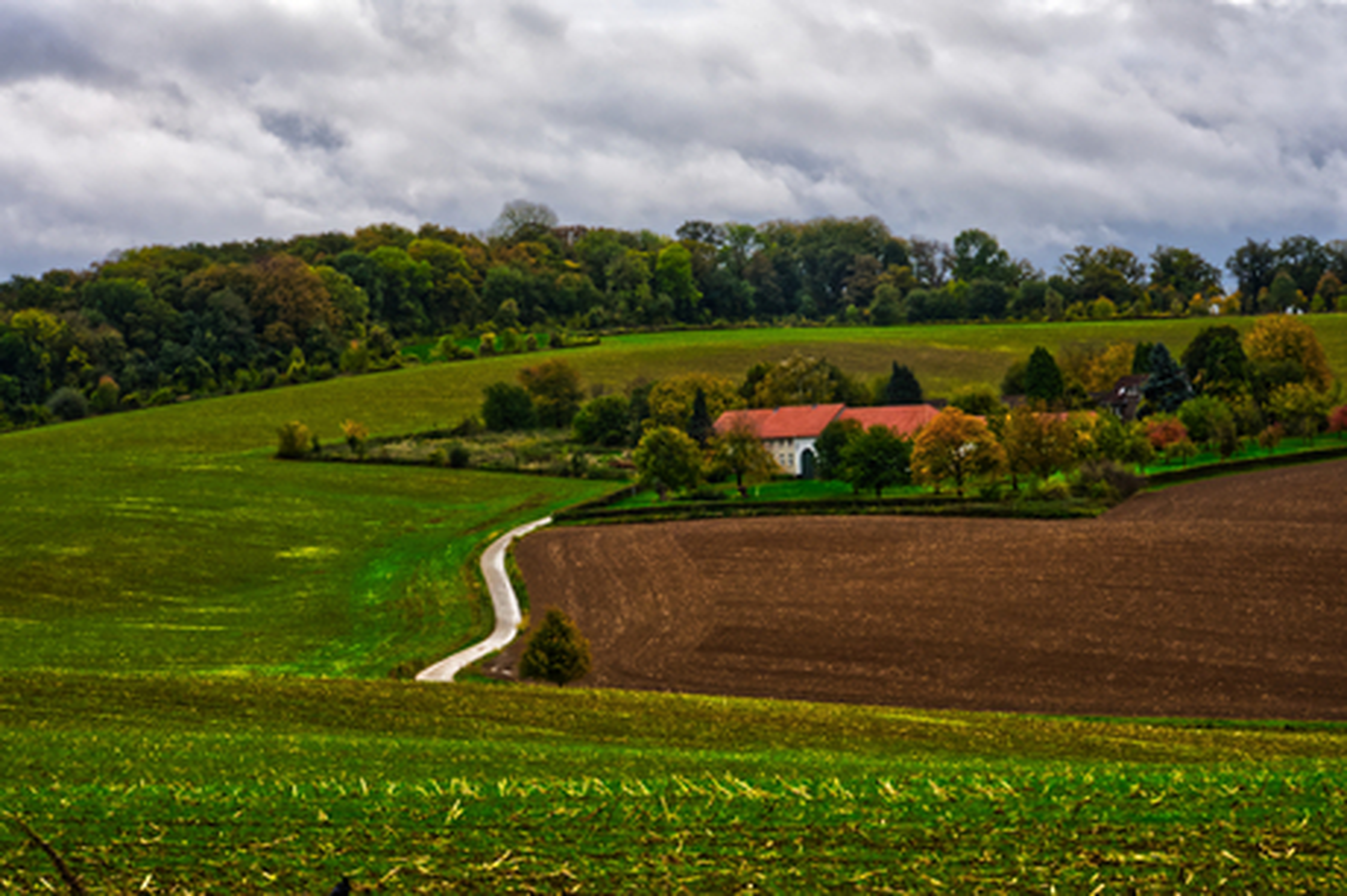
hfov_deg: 20.2
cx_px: 674
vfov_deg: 13.5
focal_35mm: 101
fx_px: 3776
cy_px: 448
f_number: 25
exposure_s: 1/125
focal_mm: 101
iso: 2200
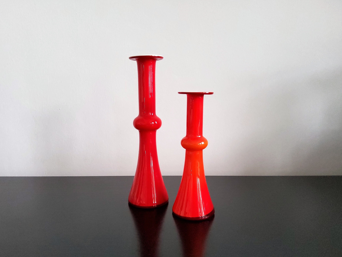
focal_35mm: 26
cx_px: 171
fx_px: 257
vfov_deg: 53.1
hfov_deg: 67.3
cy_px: 128
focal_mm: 3.08
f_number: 2
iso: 250
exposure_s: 1/25
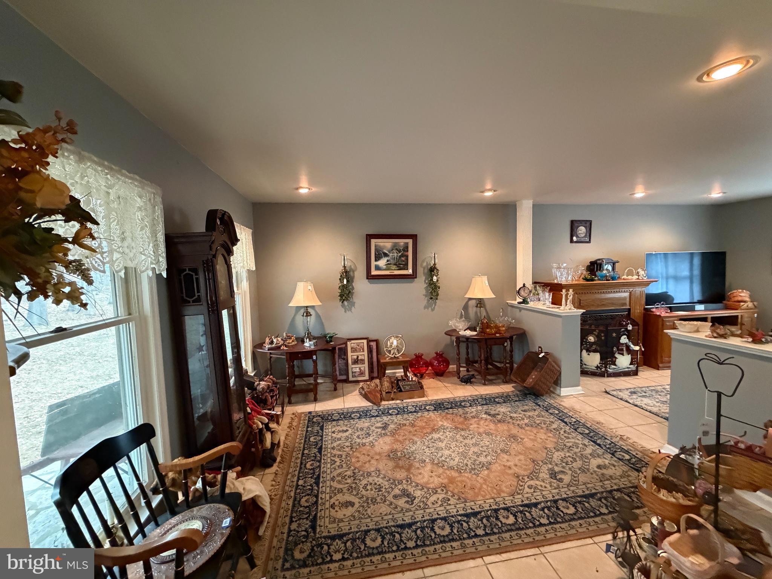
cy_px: 290
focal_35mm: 14
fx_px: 312
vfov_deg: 85.7
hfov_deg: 102.1
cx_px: 386
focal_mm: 2.22
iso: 1000
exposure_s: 1/60
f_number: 2.2
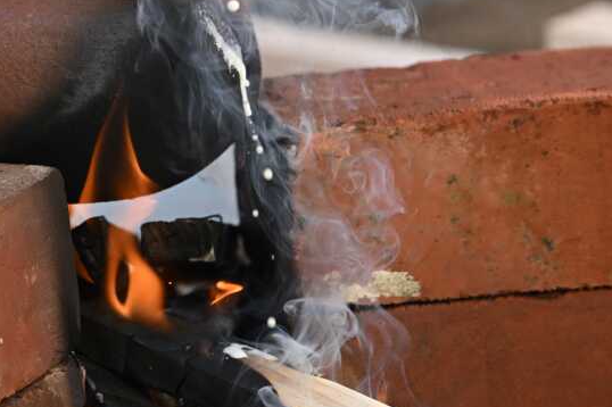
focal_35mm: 409
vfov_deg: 3.4
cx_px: 93
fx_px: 6948
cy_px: 22
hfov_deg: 5.0
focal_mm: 200
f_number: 4.5
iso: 640
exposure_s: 1/640
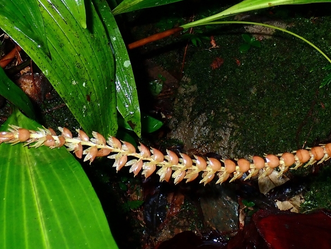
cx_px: 246
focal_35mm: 68
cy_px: 32
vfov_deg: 21.2
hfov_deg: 28.2
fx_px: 650
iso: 200
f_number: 3.5
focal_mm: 6.37
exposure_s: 1/80
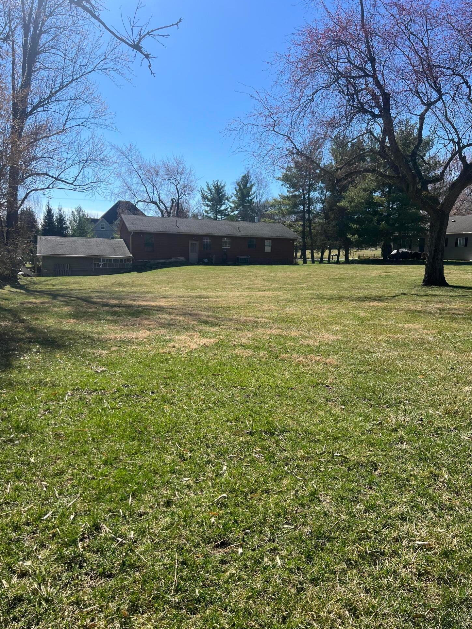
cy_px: 323
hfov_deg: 51.3
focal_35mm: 27
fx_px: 491
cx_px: 239
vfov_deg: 65.3
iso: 50
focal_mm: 5.7
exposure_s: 1/3571
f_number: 1.5
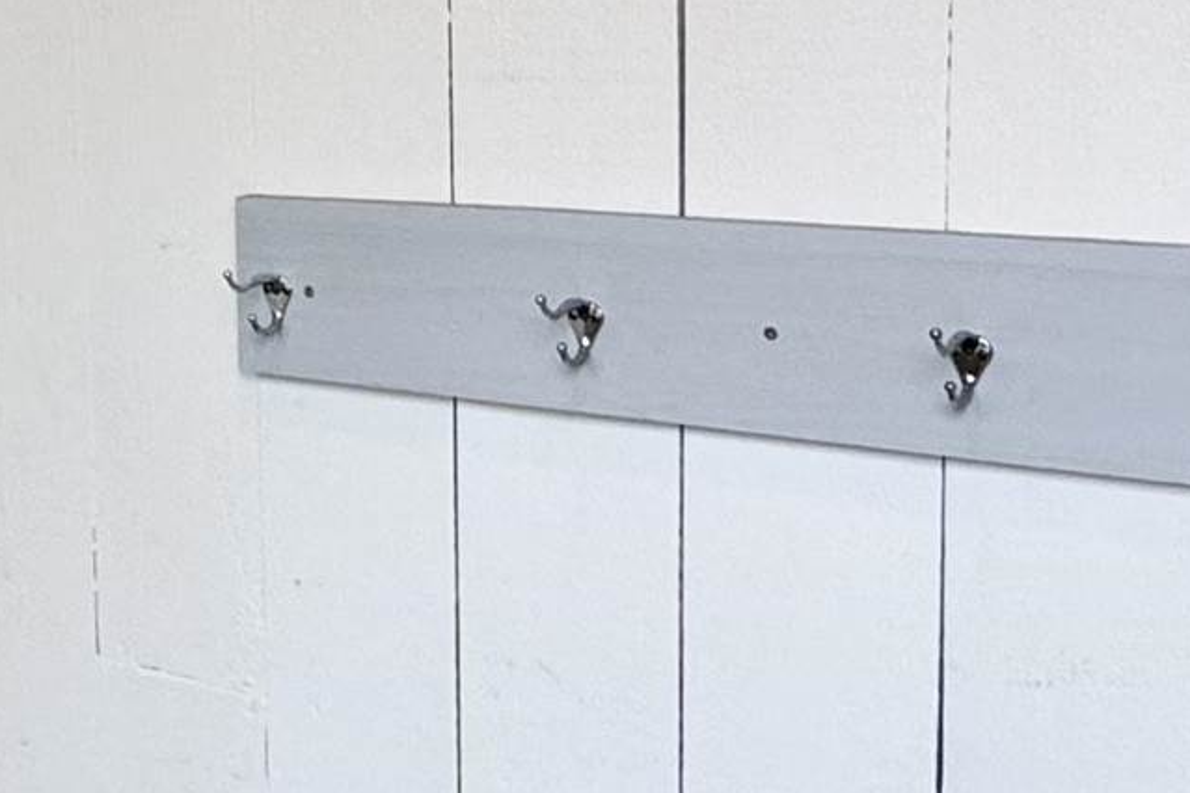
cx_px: -69
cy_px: 171
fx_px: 2314
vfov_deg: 19.3
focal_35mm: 70
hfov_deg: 26.8
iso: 160
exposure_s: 1/120
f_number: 2.2
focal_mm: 2.22
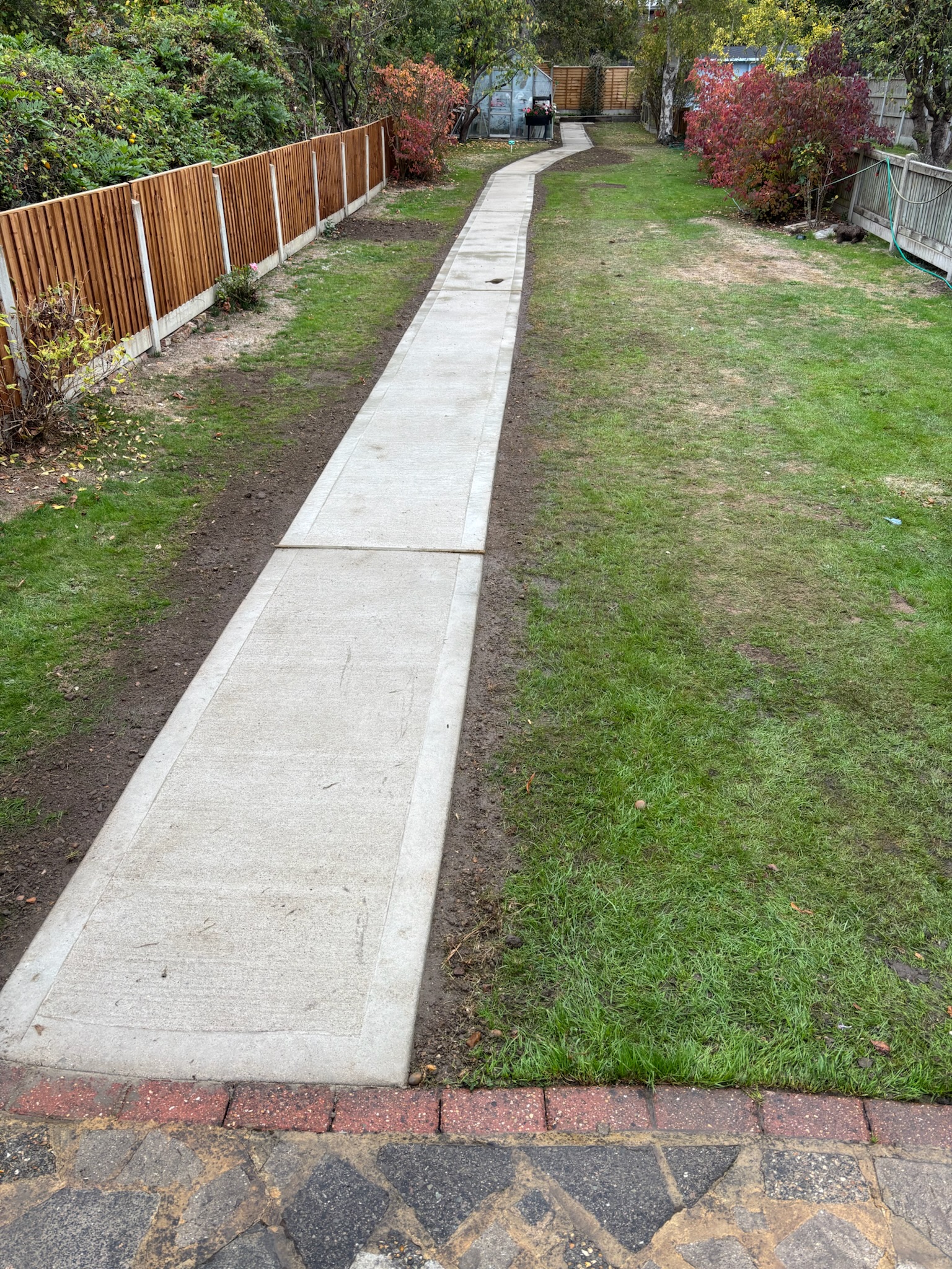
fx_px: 953
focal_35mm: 26
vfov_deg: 67.3
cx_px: 476
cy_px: 634
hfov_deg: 53.1
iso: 50
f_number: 1.6
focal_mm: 5.96
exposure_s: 1/565
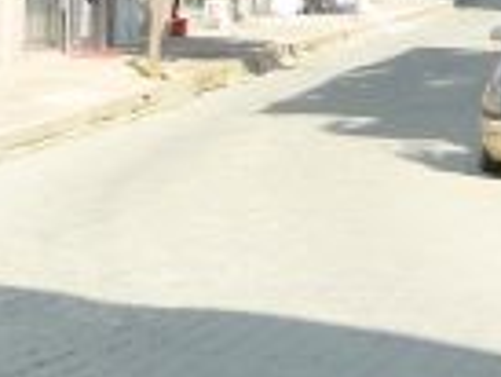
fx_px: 2100
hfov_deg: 12.9
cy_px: 209
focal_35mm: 145
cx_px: -249
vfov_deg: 10.2
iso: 80
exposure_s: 1/500
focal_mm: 5.6
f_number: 3.2
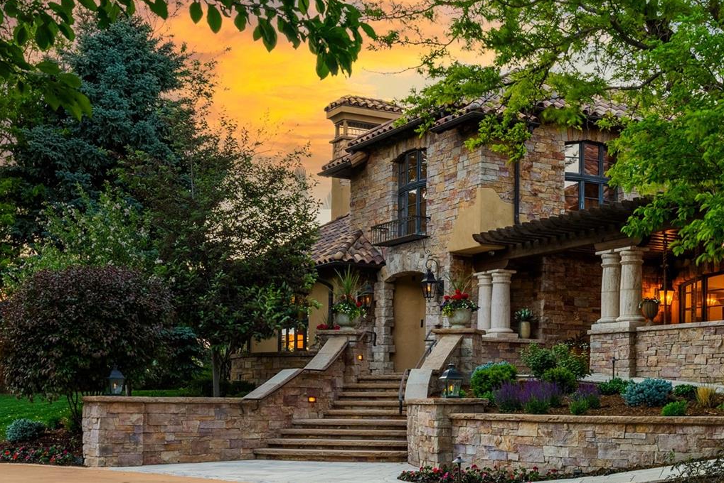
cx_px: 465
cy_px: 270
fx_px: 1119
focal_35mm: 56
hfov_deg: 35.6
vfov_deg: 24.4
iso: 100
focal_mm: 35.4
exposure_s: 1/5
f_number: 9
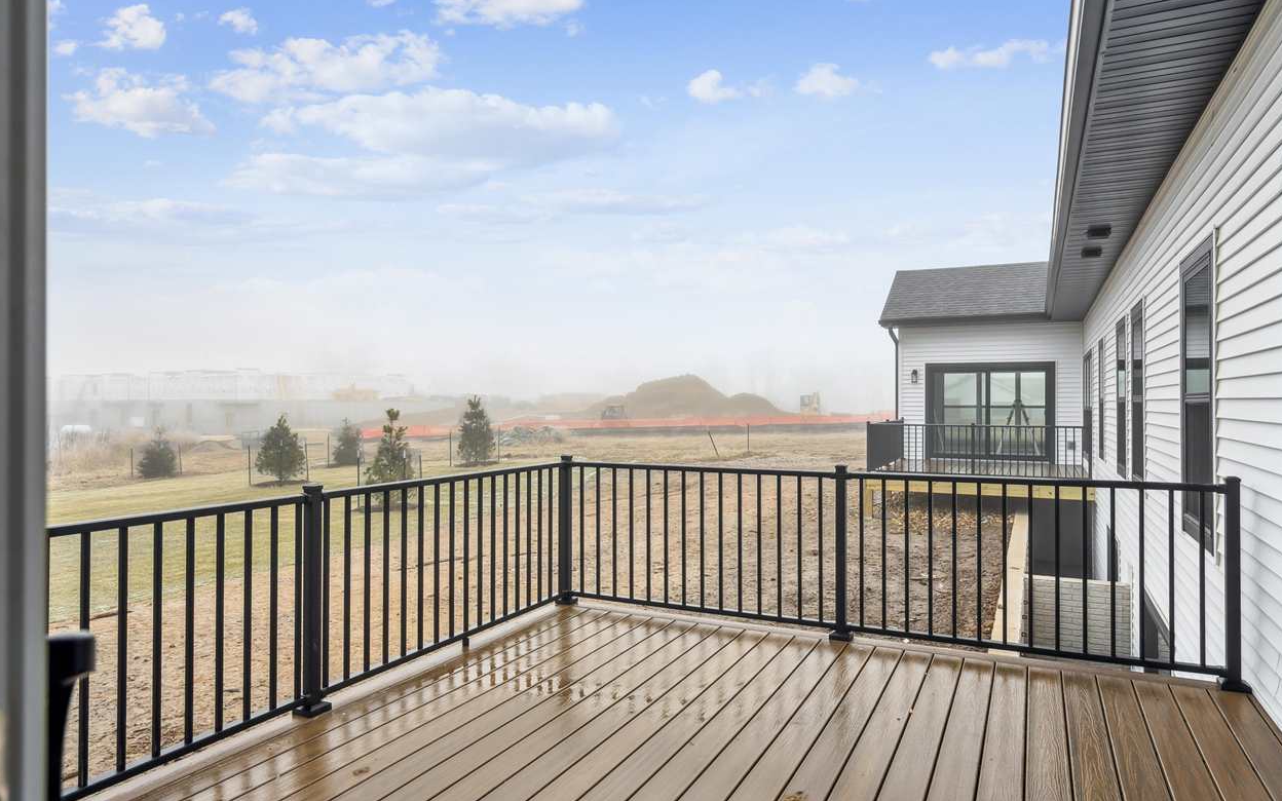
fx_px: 804
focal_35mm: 23
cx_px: 636
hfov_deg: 77.2
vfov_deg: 53.0
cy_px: 387
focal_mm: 22
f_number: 8
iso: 400
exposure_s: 1/640
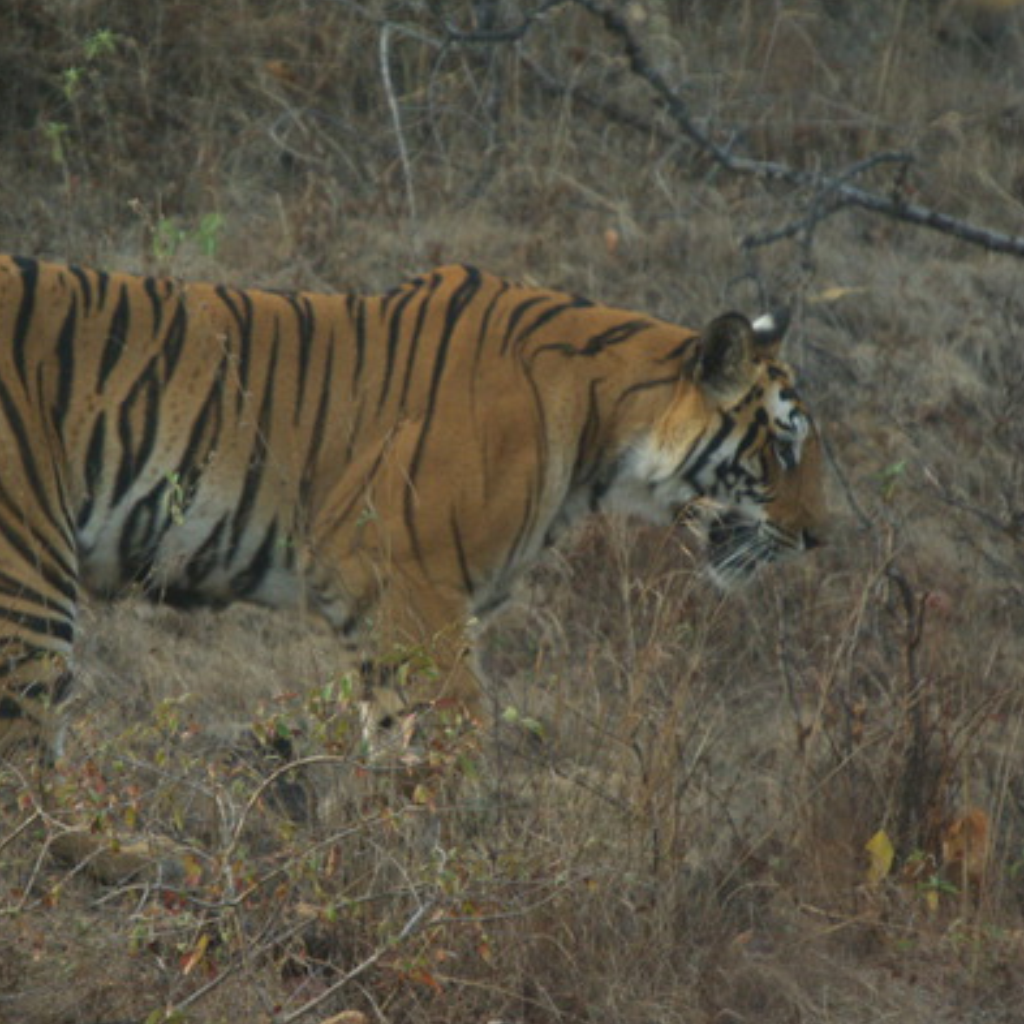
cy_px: 478
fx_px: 25000
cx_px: 440
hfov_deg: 2.3
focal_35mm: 747
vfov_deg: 2.3
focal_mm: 360
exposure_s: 1/180
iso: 800
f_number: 6.7
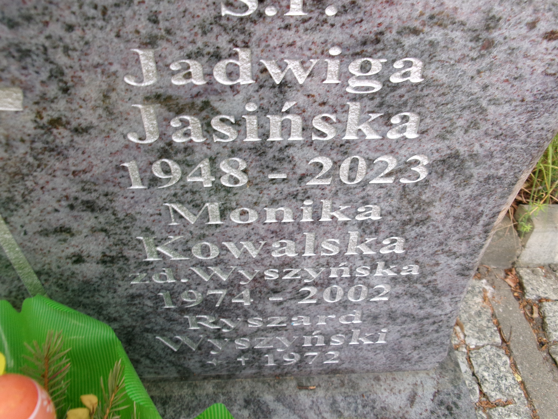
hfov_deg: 63.4
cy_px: 210
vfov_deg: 49.7
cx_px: 279
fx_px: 451
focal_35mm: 28
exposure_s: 1/50
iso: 100
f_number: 3.9
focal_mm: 5.1
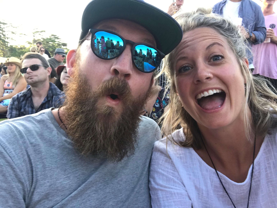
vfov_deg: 44.2
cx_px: 138
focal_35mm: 32
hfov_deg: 56.8
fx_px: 256
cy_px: 104
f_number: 2.2
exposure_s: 1/100
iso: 32
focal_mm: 2.87
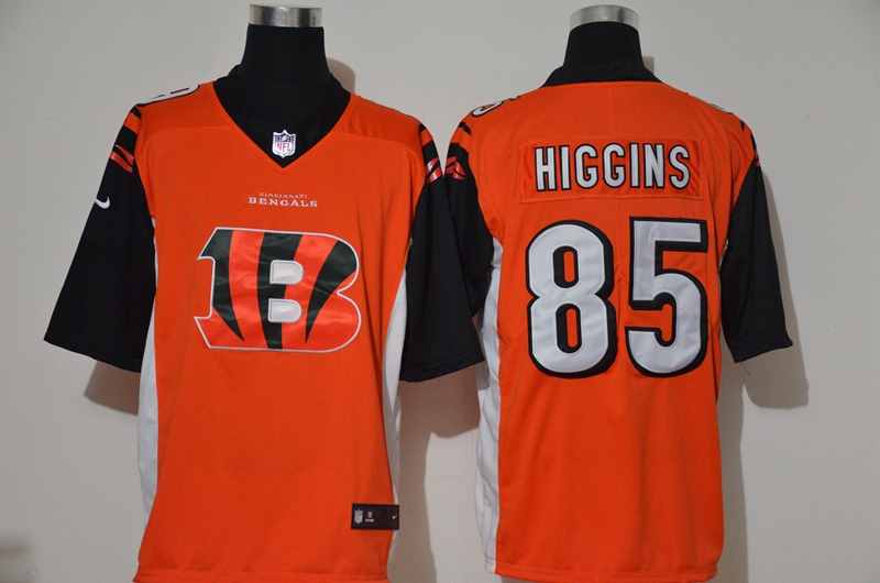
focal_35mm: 75
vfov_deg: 18.1
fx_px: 1830
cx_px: 440
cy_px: 292
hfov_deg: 27.0
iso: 4000
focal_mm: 50
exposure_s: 1/20
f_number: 4.8
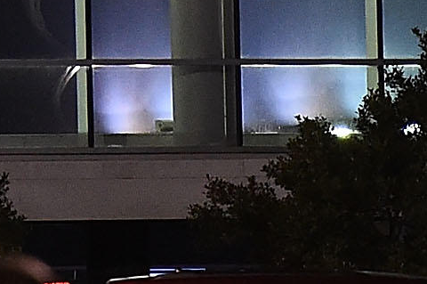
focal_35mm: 1220
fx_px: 14456
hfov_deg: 1.7
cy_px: -327
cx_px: -17
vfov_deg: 1.1
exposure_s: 1/200
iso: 5000
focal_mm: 195
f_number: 2.8
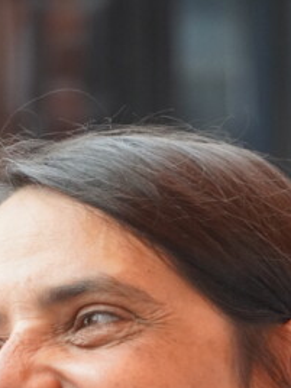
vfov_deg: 3.8
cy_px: 508
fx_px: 5854
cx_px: 130
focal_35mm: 522
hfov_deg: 2.8
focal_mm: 135
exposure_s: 1/250
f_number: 5.6
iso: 1600
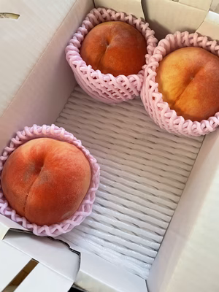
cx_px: 110
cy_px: 146
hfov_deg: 53.1
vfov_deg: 67.3
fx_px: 219
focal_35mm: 26
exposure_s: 1/79
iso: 125
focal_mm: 4.2
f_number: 1.6
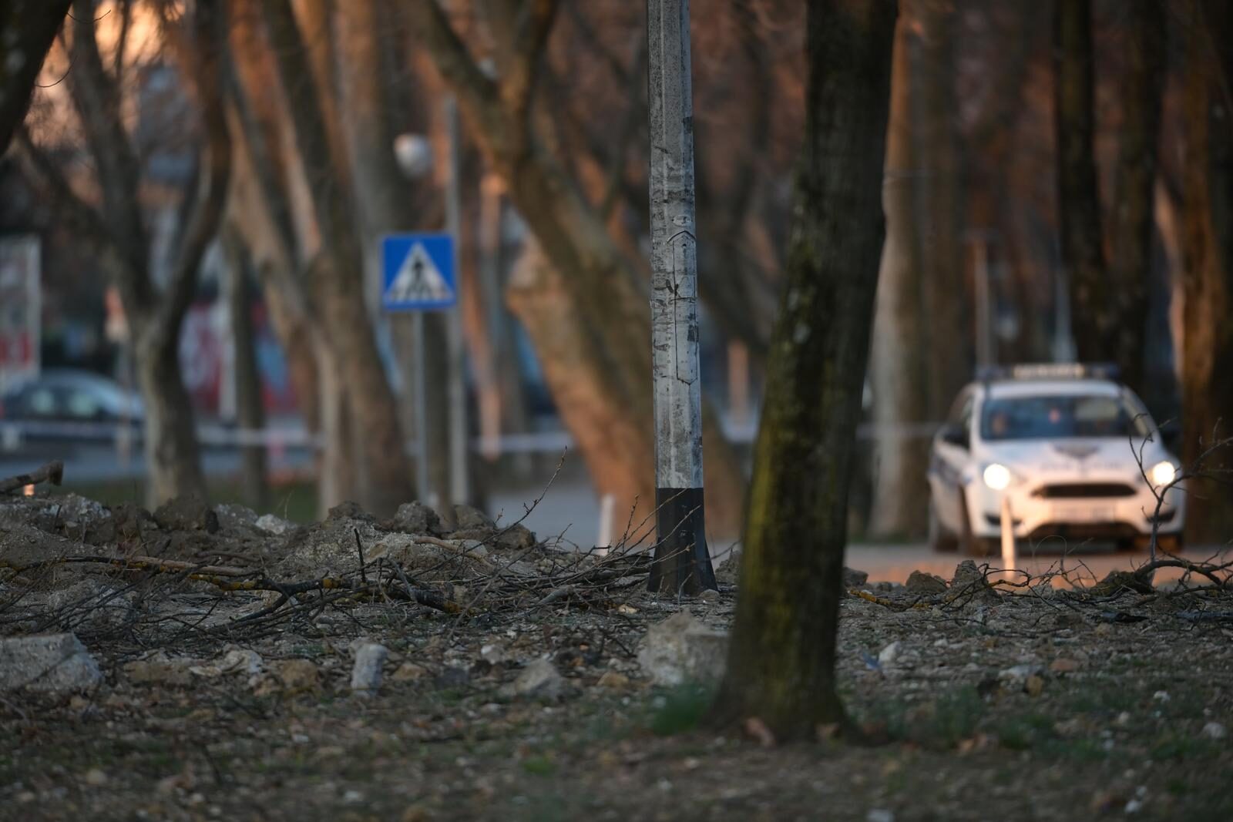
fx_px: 13700
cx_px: 616
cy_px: 411
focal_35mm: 400
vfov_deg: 3.4
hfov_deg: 5.2
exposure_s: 1/1600
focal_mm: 400
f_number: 2.8
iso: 1000
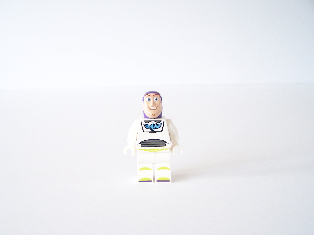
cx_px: 157
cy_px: 118
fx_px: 345
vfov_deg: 37.7
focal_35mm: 38
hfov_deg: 49.0
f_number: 3.2
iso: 400
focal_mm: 6.3
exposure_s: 1/10
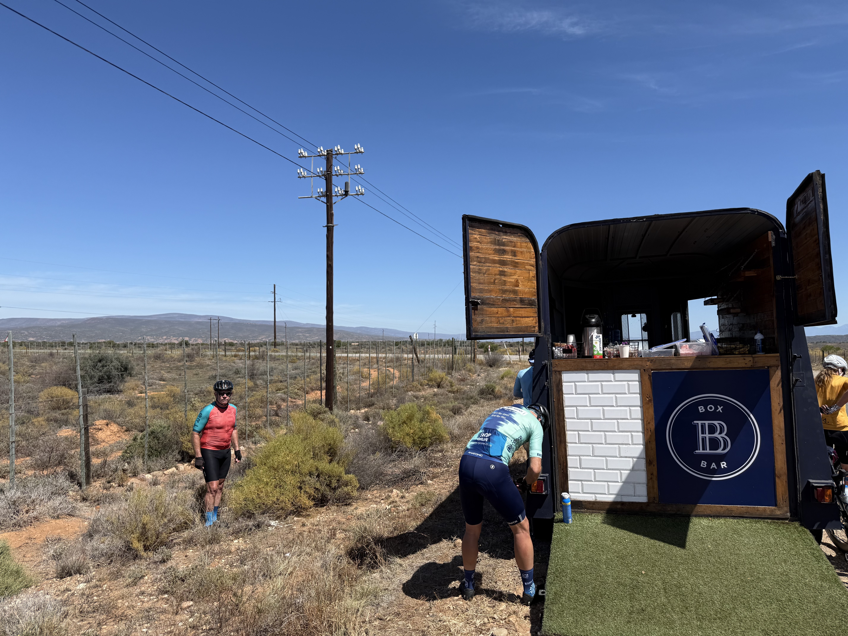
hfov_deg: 71.6
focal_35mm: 24
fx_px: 588
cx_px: 424
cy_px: 318
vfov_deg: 56.8
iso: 80
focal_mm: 6.76
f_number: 1.78
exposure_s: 1/5714
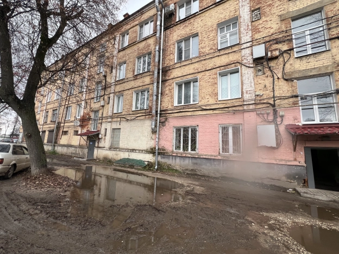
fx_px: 127
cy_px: 127
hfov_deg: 106.2
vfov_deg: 89.9
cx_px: 170
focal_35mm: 13
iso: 50
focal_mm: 1.57
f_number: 1.8
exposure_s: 1/99
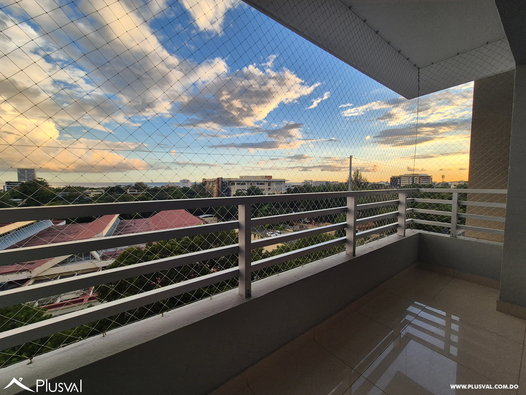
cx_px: 263
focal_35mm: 13
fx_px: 198
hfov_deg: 106.2
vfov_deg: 89.9
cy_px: 198
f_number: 2.2
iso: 50
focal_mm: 2.2
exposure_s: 1/622
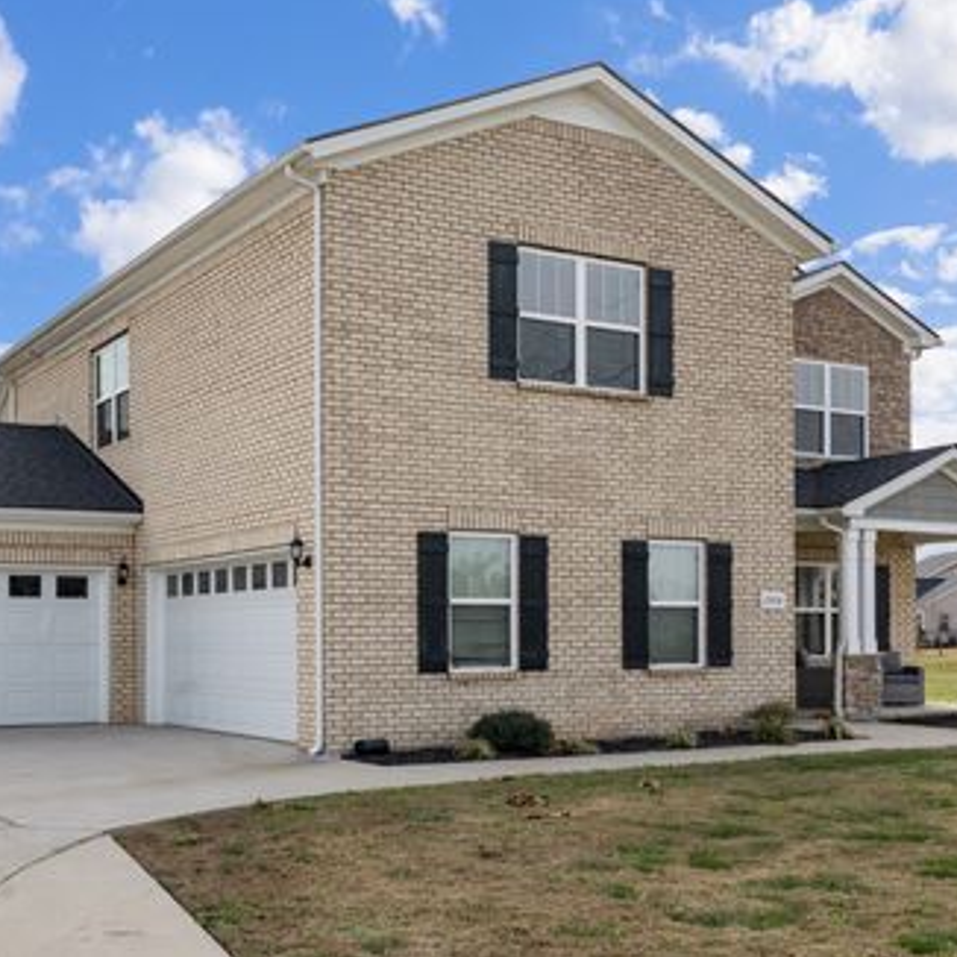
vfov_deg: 39.2
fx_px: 1345
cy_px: 477
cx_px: 437
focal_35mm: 43
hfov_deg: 39.1
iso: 100
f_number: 8
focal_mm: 33
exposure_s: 1/250
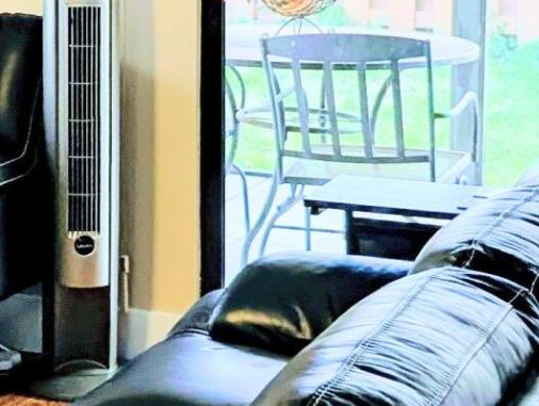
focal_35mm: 136
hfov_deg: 14.0
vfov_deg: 10.8
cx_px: -109
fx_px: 2121
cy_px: -29
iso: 135
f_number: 1.68
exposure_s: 1/120
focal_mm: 6.9
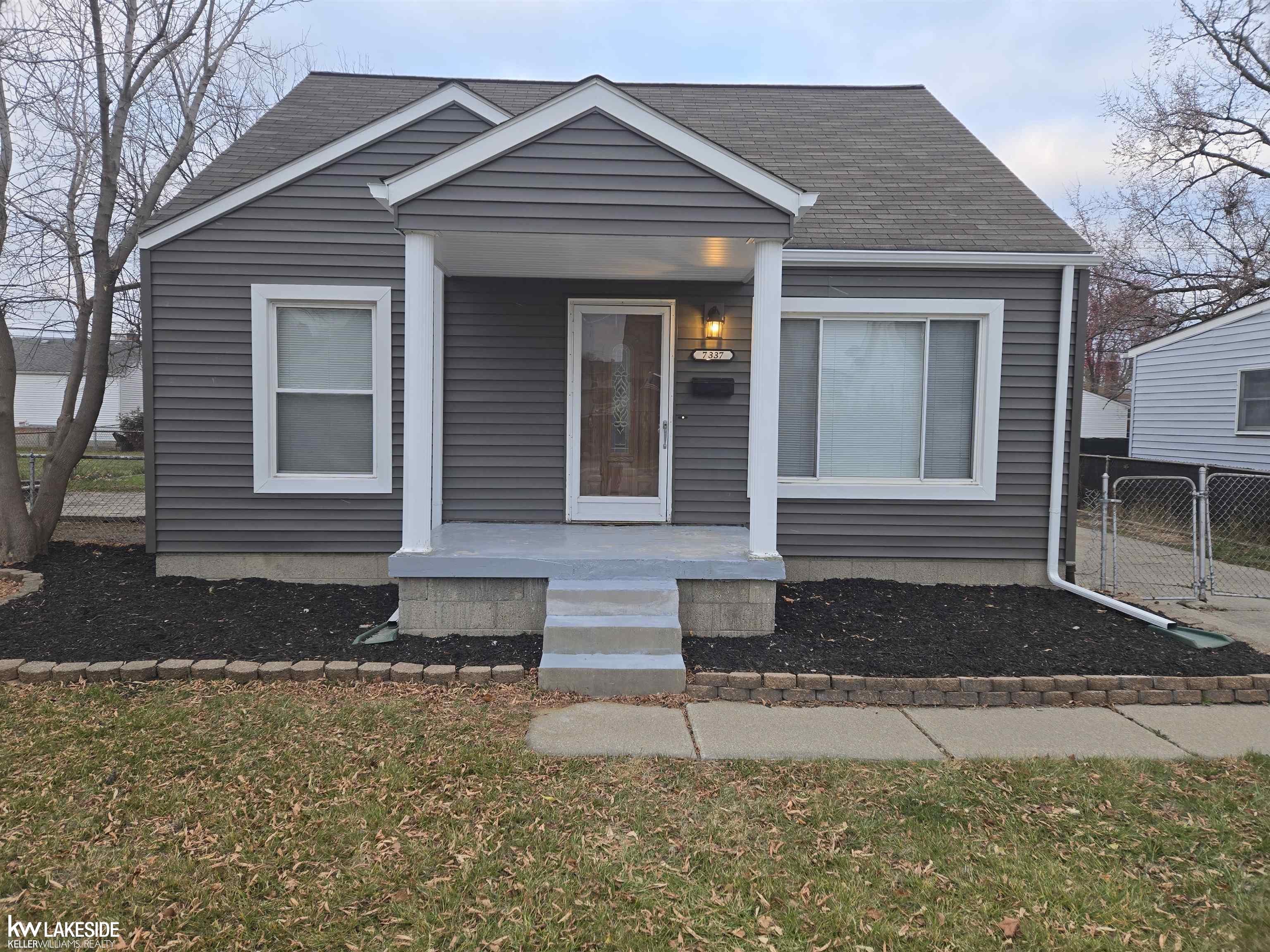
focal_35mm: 23
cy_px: 476
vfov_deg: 58.9
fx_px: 844
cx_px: 635
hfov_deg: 73.9
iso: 50
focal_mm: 5.4
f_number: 1.8
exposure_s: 1/120
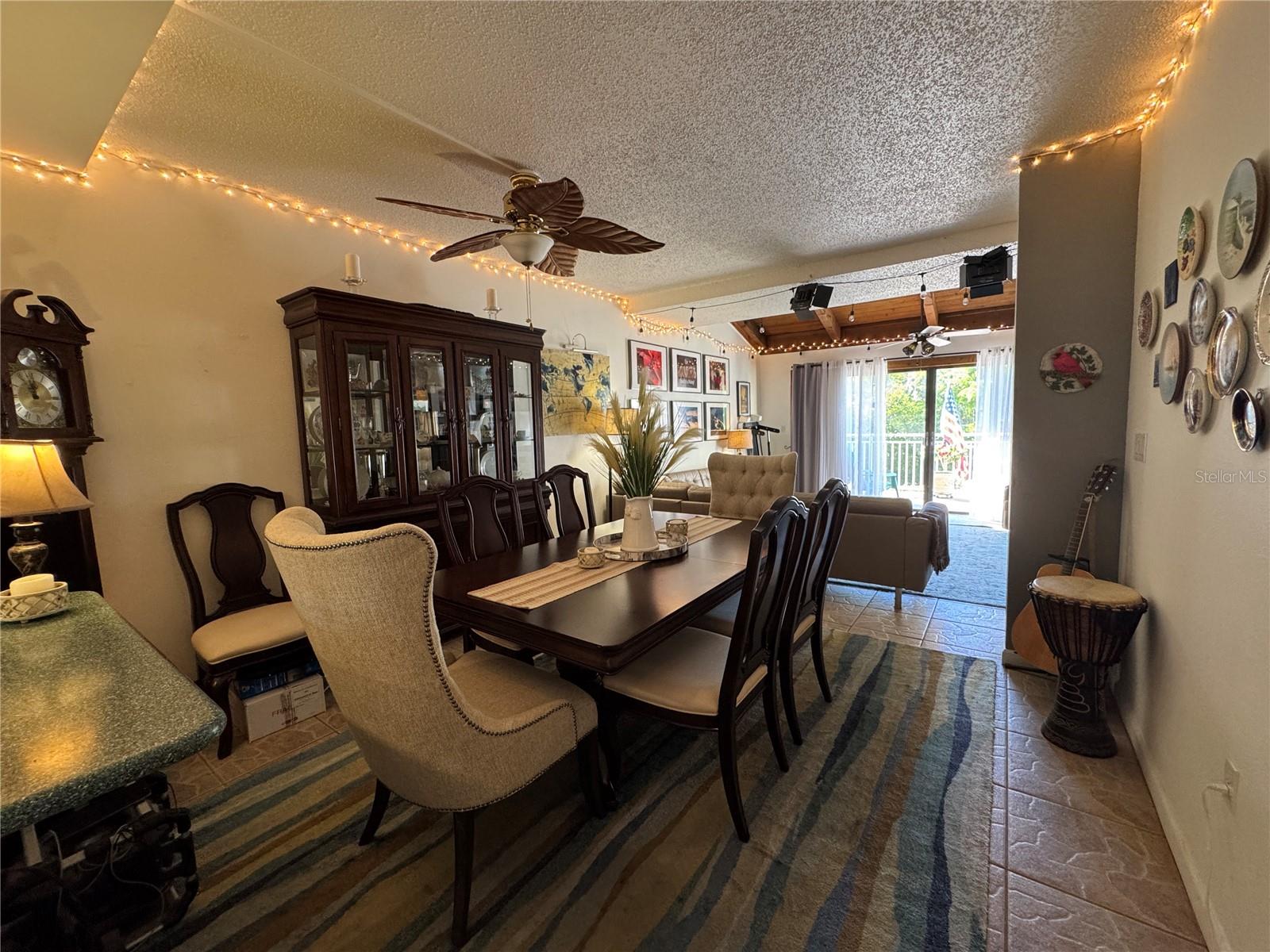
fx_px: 514
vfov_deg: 85.7
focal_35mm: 14
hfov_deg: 102.1
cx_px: 635
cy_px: 476
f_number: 2.2
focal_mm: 2.22
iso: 320
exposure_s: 1/60
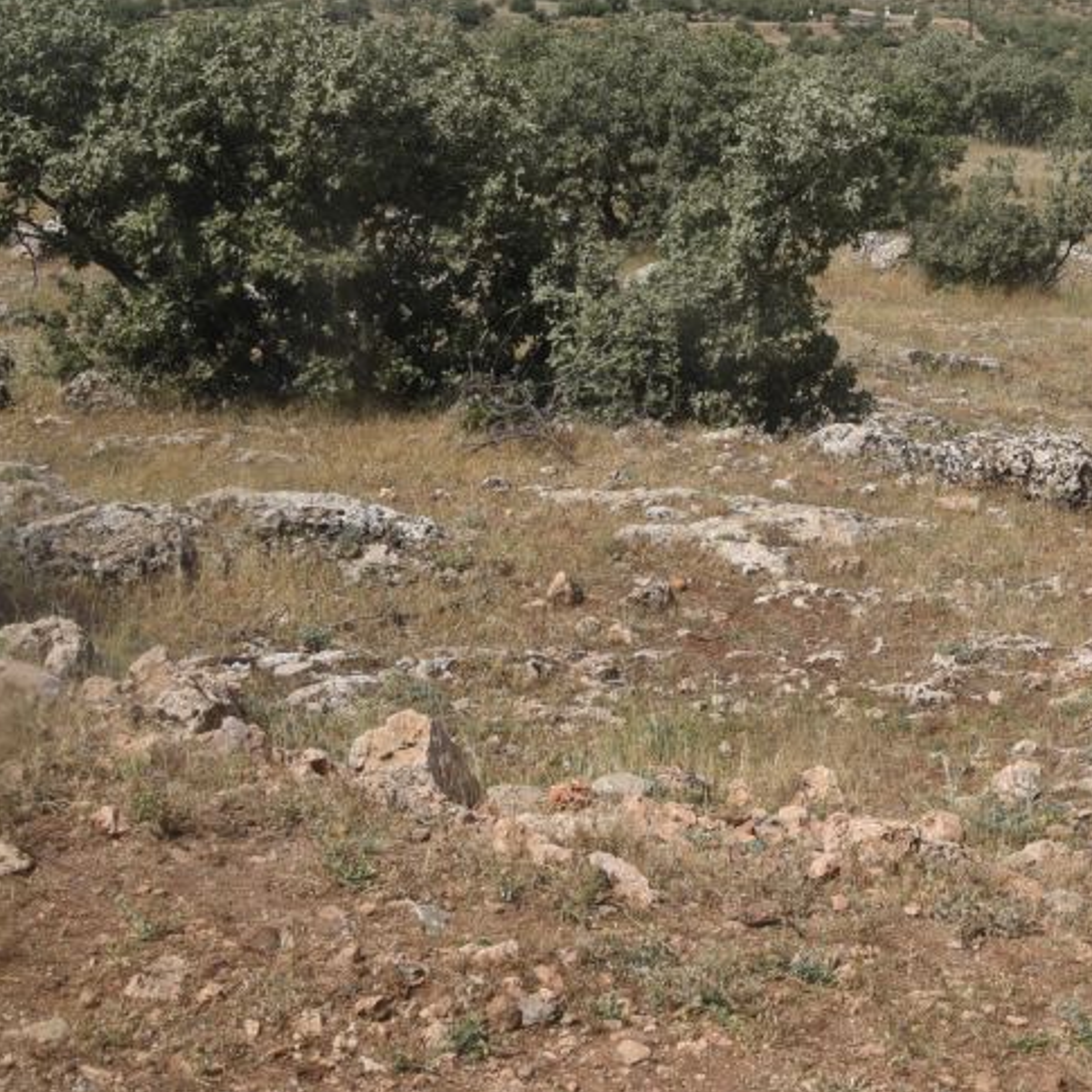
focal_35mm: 114
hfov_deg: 15.0
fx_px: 4069
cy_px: 123
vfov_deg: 15.1
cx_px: 1137
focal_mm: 50
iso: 200
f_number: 20
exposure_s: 1/125
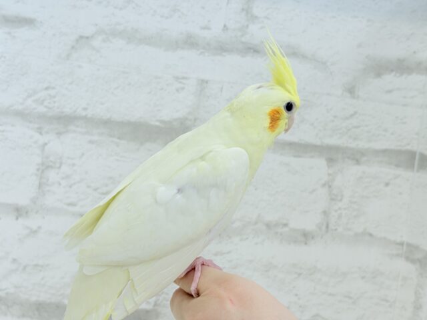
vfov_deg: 28.0
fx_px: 641
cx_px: 214
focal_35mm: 52
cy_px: 160
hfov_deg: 36.8
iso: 64
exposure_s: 1/100
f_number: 1.6
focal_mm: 5.96
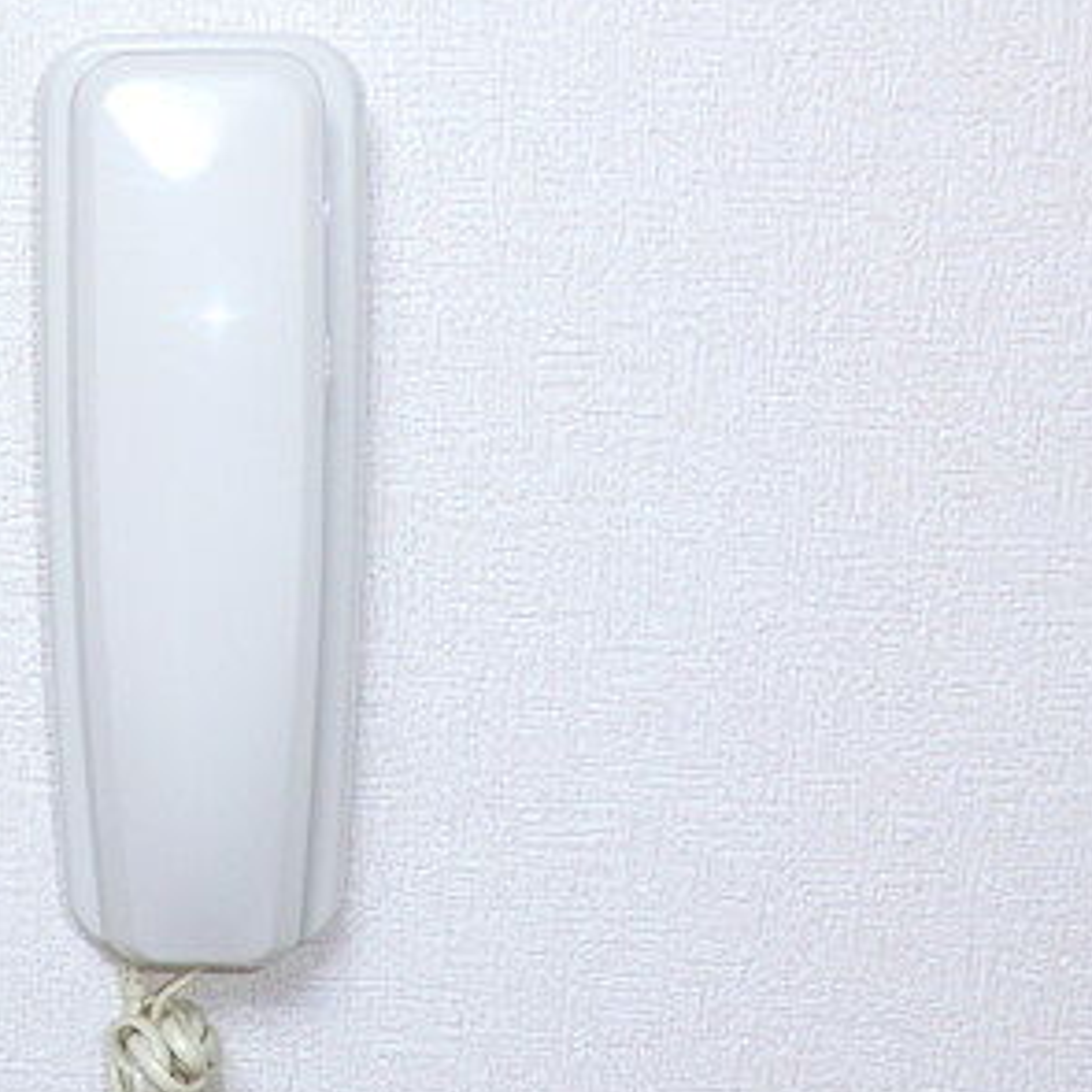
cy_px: 522
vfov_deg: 36.8
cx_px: 159
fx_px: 1642
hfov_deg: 35.1
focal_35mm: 46
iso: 200
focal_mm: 4.3
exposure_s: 1/60
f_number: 3.2
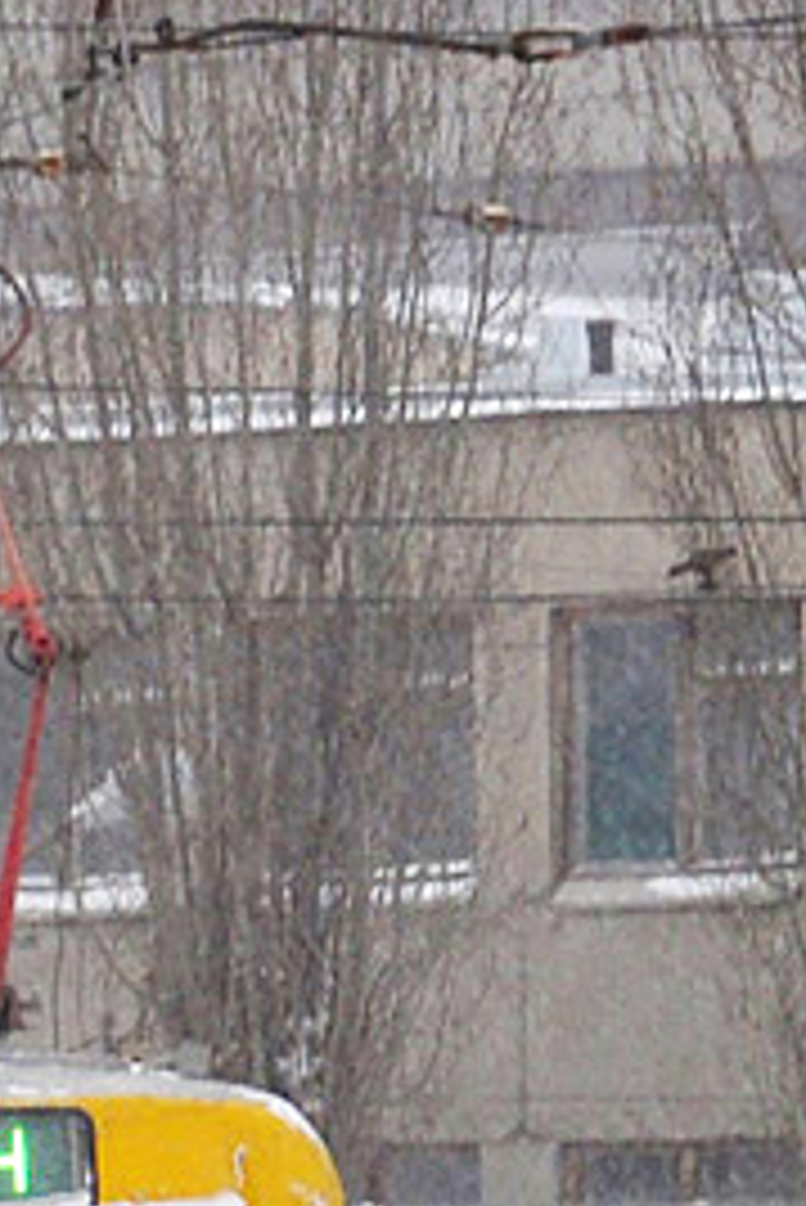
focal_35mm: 502
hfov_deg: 2.7
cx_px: -239
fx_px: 16844
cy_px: 1199
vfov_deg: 4.1
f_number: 5.3
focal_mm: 75
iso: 400
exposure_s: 1/200
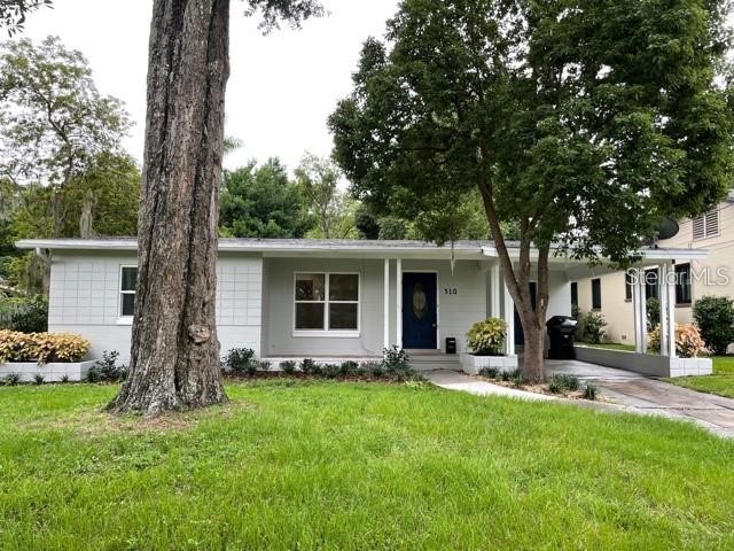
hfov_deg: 67.3
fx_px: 551
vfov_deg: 53.1
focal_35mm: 26
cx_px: 367
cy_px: 276
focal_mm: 4.2
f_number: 1.6
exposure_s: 1/121
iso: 32
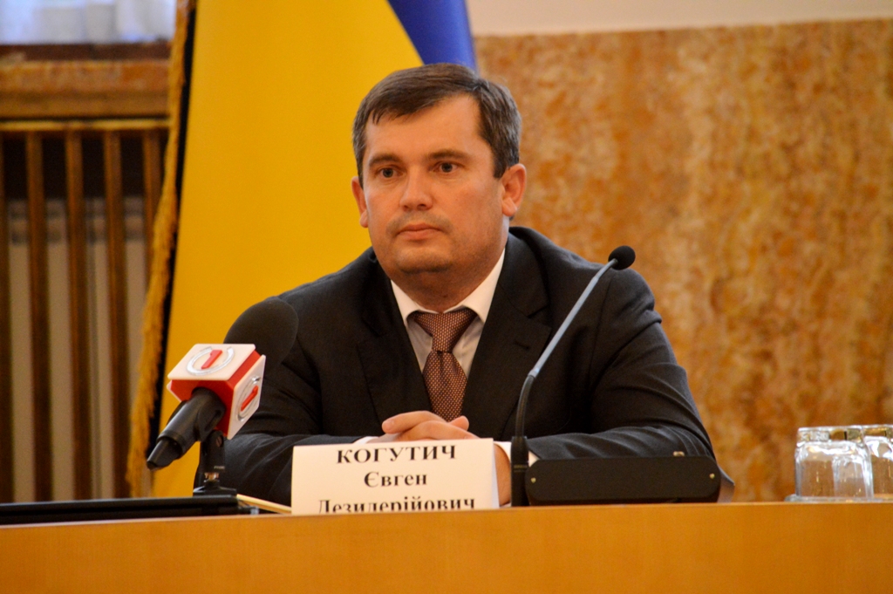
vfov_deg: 4.9
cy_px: 297
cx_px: 446
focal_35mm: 278
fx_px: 6878
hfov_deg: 7.4
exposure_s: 1/50
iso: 3200
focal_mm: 185
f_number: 5
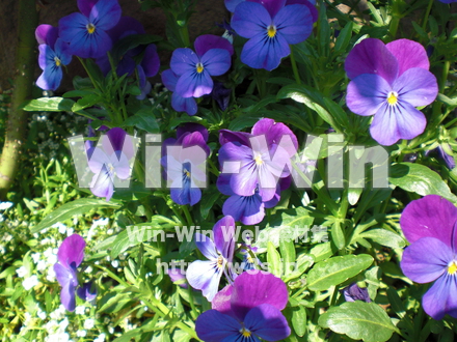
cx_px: 228
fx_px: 502
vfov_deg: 37.7
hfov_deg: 49.0
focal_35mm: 38
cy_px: 171
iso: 64
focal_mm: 6.3
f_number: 3.1
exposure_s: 1/320
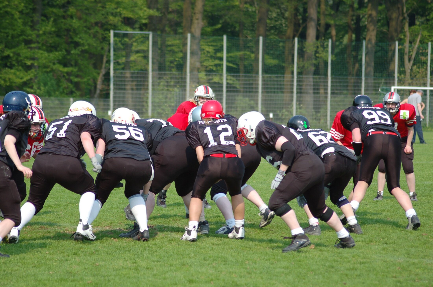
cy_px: 144
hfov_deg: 10.2
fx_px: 2431
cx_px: 216
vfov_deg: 6.8
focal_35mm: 202
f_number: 4.5
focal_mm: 135
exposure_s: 1/800
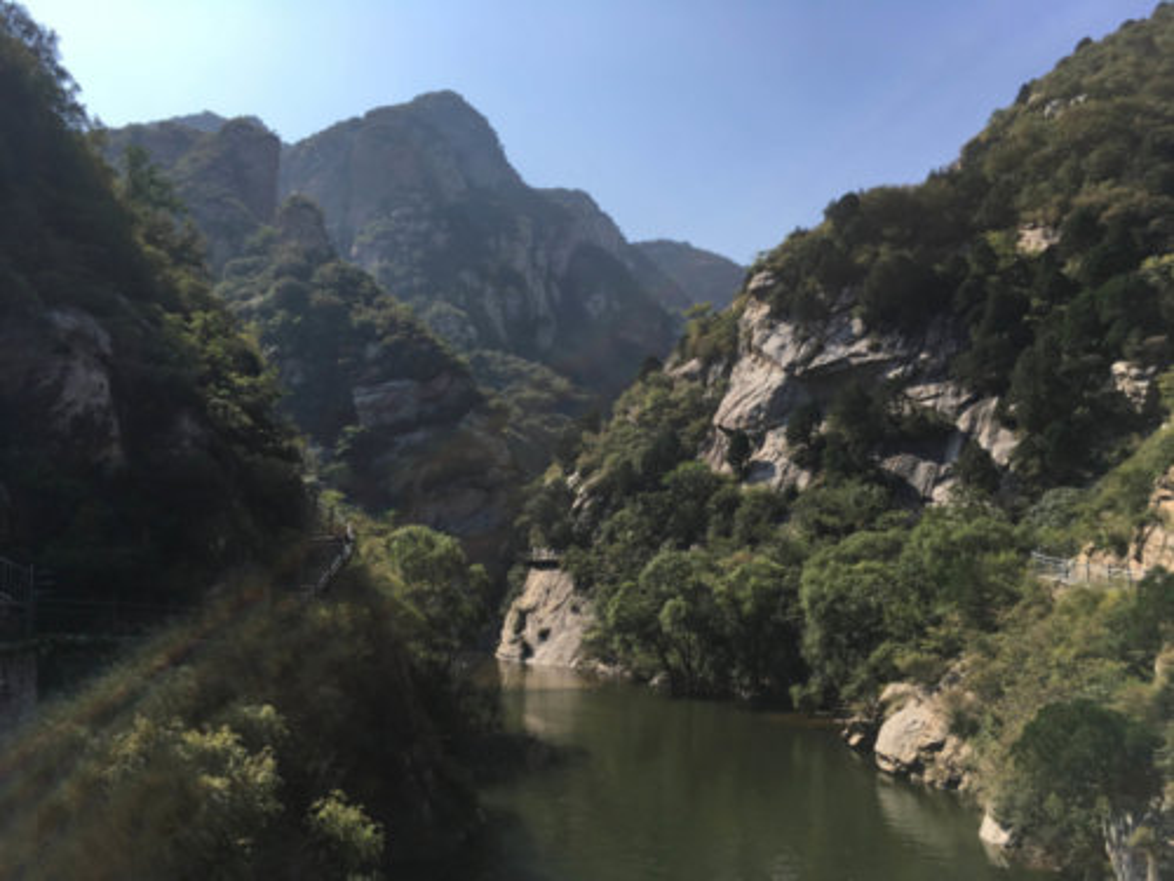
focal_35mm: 29
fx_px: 984
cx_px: 587
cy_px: 440
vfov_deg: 48.2
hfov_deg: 61.7
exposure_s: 1/1672
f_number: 2.2
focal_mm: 4.15
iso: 25
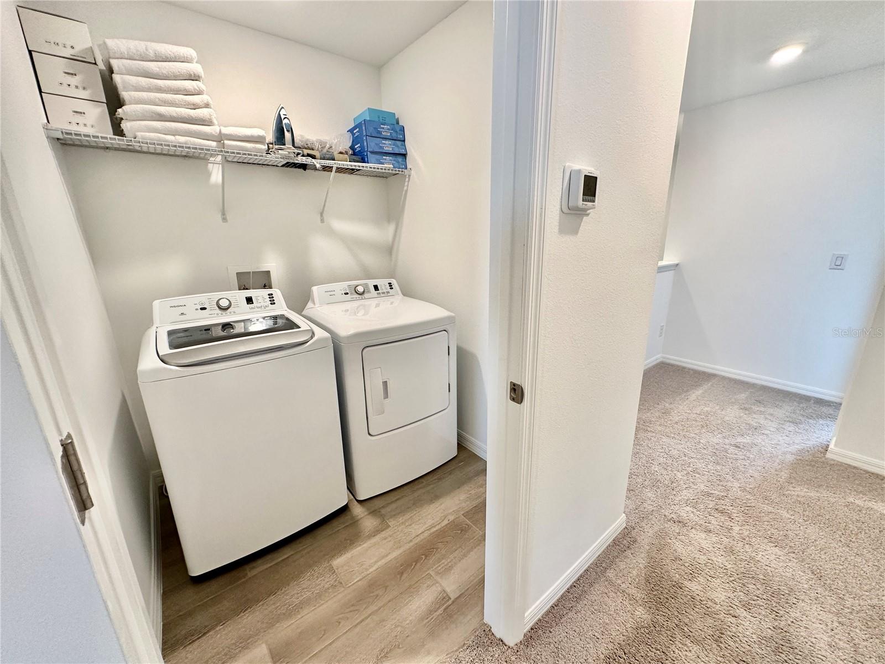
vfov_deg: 85.7
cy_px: 332
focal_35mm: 14
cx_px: 442
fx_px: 358
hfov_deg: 102.1
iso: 200
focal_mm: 2.22
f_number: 2.2
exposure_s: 1/120
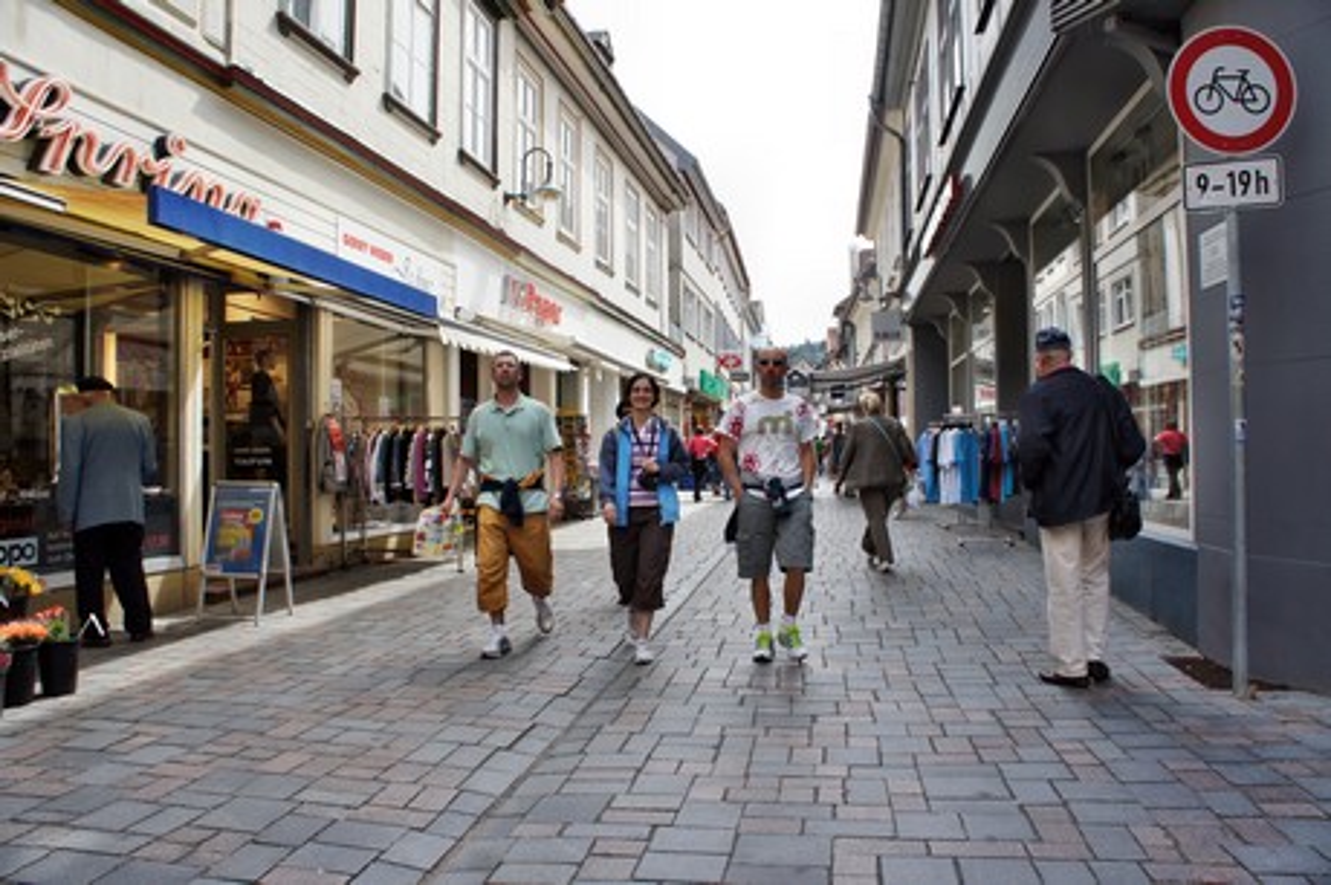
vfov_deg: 47.9
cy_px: 442
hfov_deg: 67.4
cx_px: 666
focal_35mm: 27
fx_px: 998
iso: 200
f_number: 7.1
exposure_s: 1/160
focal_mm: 18
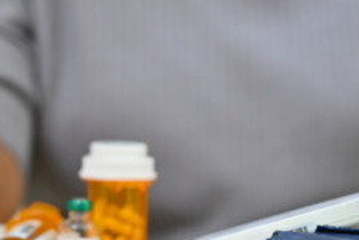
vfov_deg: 4.6
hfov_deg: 6.9
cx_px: -44
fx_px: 2964
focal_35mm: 297
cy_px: 27
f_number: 2.2
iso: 400
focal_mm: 85
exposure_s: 1/800
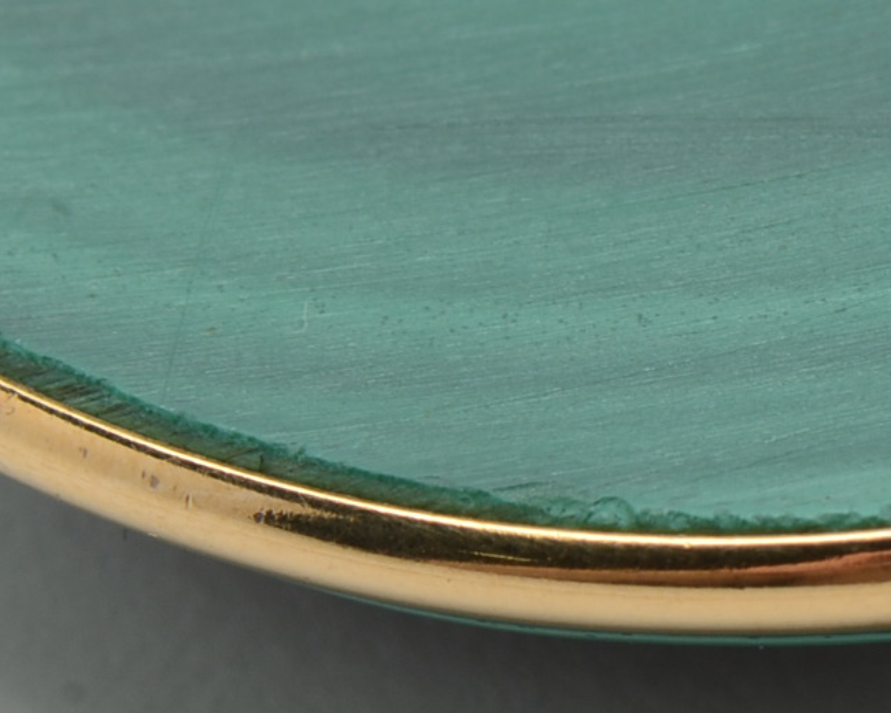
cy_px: 169
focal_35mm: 453
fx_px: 11940
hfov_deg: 4.3
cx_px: 703
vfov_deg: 3.4
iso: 200
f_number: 16
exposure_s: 1/160
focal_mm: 85
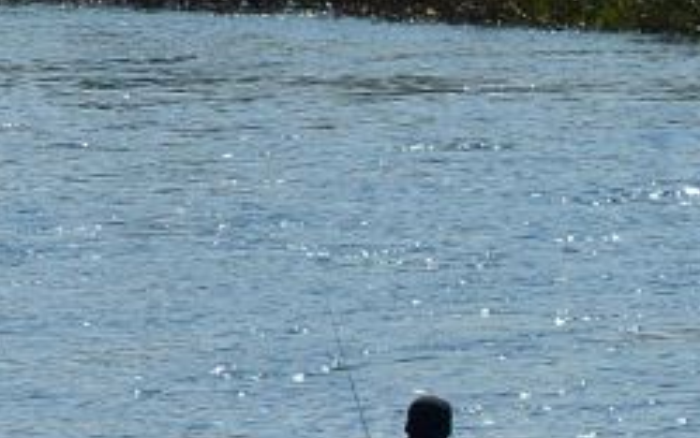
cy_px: 437
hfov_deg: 1.3
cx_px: 309
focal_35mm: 1561
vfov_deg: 0.8
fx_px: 29800
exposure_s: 1/1600
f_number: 4.5
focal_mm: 108
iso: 100
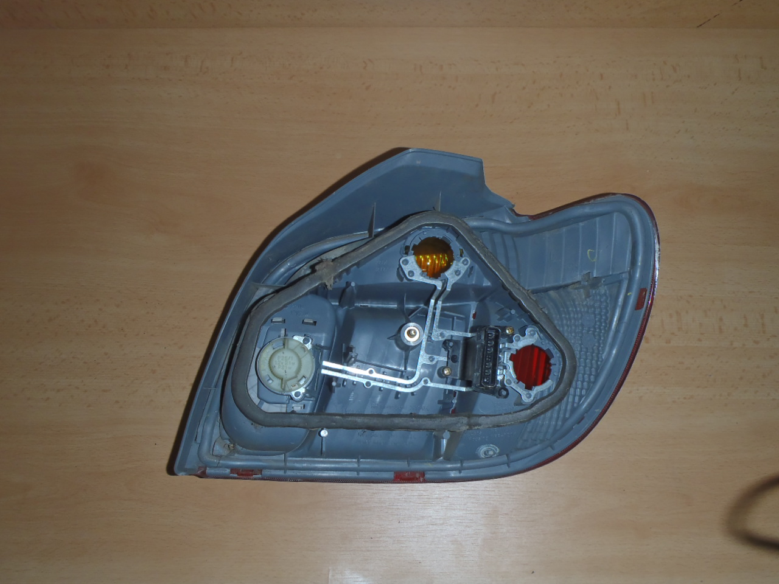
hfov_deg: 63.4
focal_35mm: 28
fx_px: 630
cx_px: 390
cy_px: 292
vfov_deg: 49.7
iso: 100
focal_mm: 5
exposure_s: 1/30
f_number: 3.9
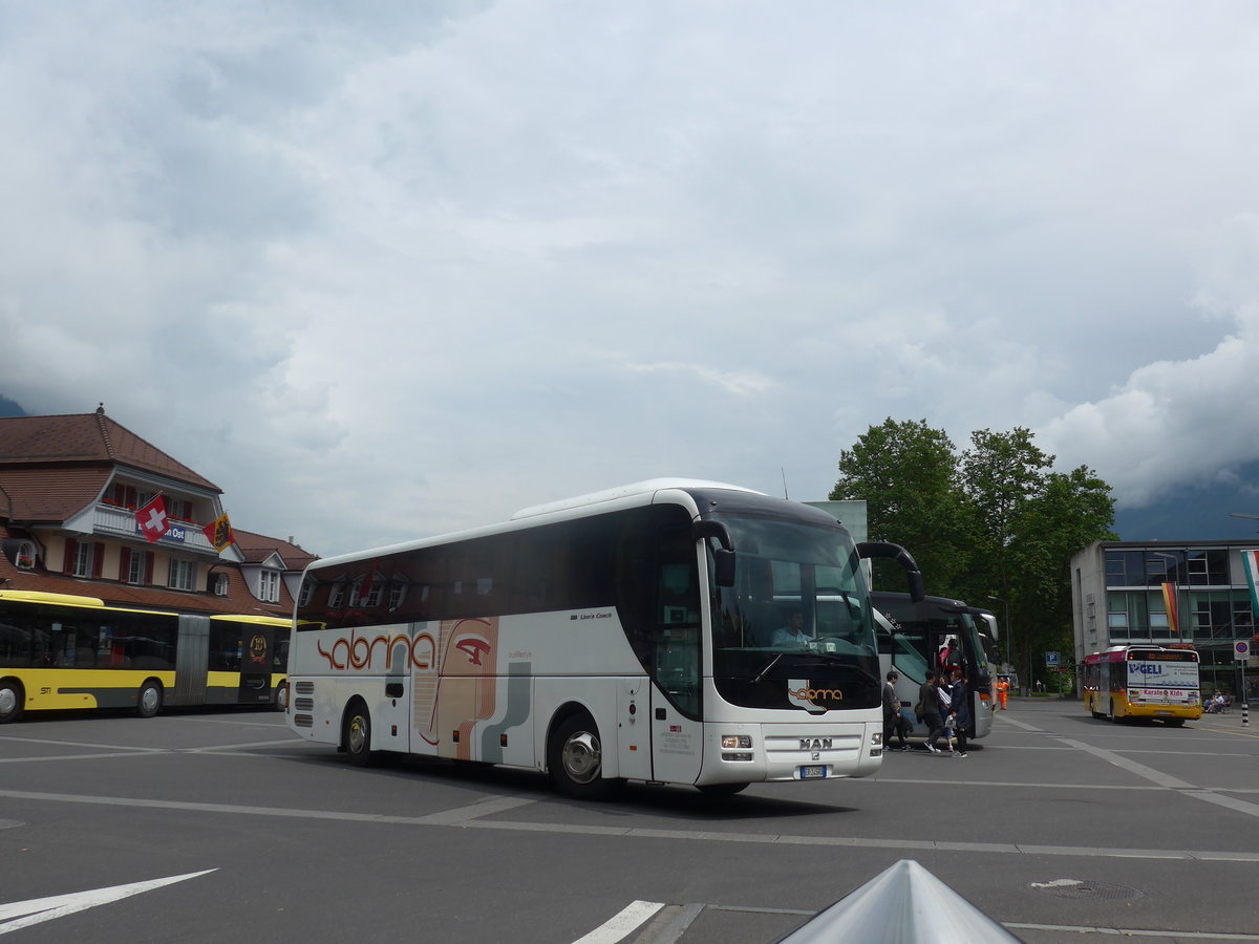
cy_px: 472
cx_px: 630
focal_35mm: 31
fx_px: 1127
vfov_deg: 45.4
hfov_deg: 58.4
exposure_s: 1/2000
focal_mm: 6.5
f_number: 3.5
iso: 80
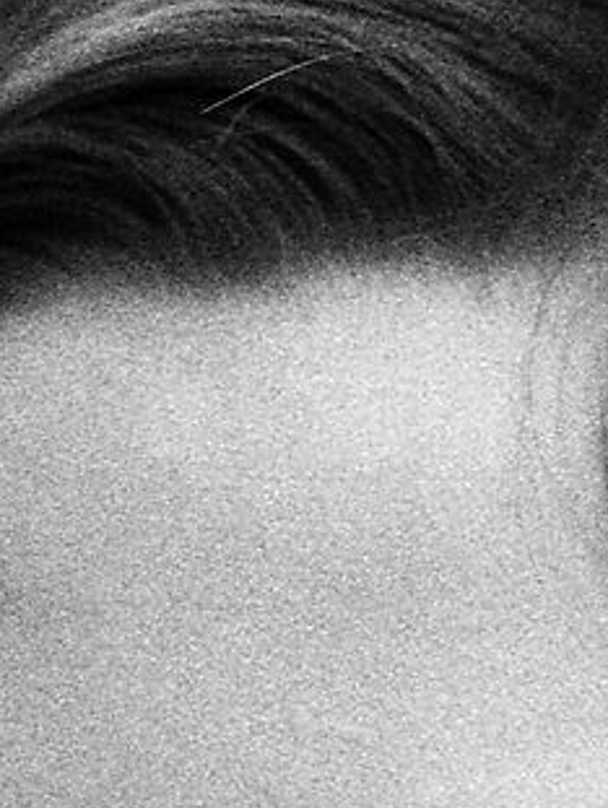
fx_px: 14724
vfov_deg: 3.1
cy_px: 2650
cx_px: 585
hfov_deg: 2.4
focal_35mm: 630
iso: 1600
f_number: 2
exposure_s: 1/3200
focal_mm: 85
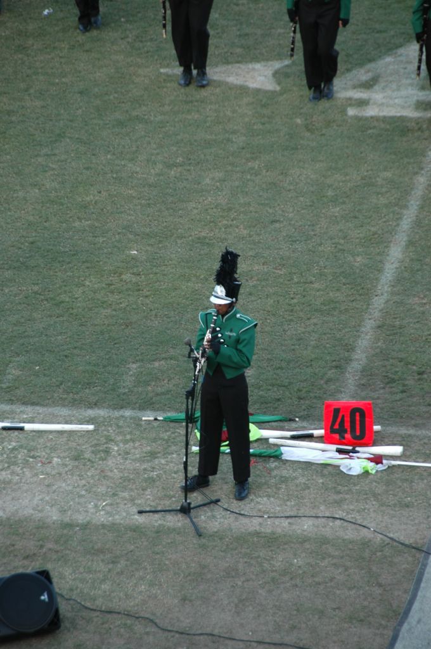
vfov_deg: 6.9
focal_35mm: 300
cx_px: 216
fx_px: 5402
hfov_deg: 4.6
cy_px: 324
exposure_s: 1/80
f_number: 5.6
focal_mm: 200
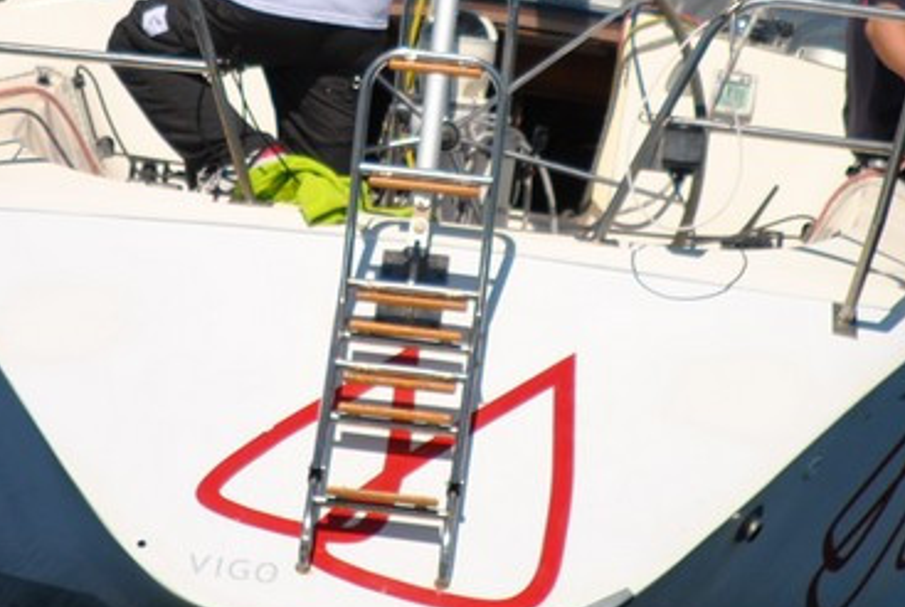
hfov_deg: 2.8
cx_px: 414
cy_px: 0
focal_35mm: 732
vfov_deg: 1.9
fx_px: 18431
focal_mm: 200
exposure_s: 1/1600
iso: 200
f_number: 5.6
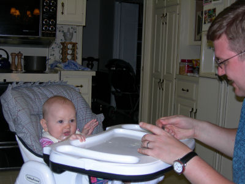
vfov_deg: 28.6
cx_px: 122
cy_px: 92
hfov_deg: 37.5
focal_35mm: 51
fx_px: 361
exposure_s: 1/60.1
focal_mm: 10.6
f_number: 3.2
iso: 50
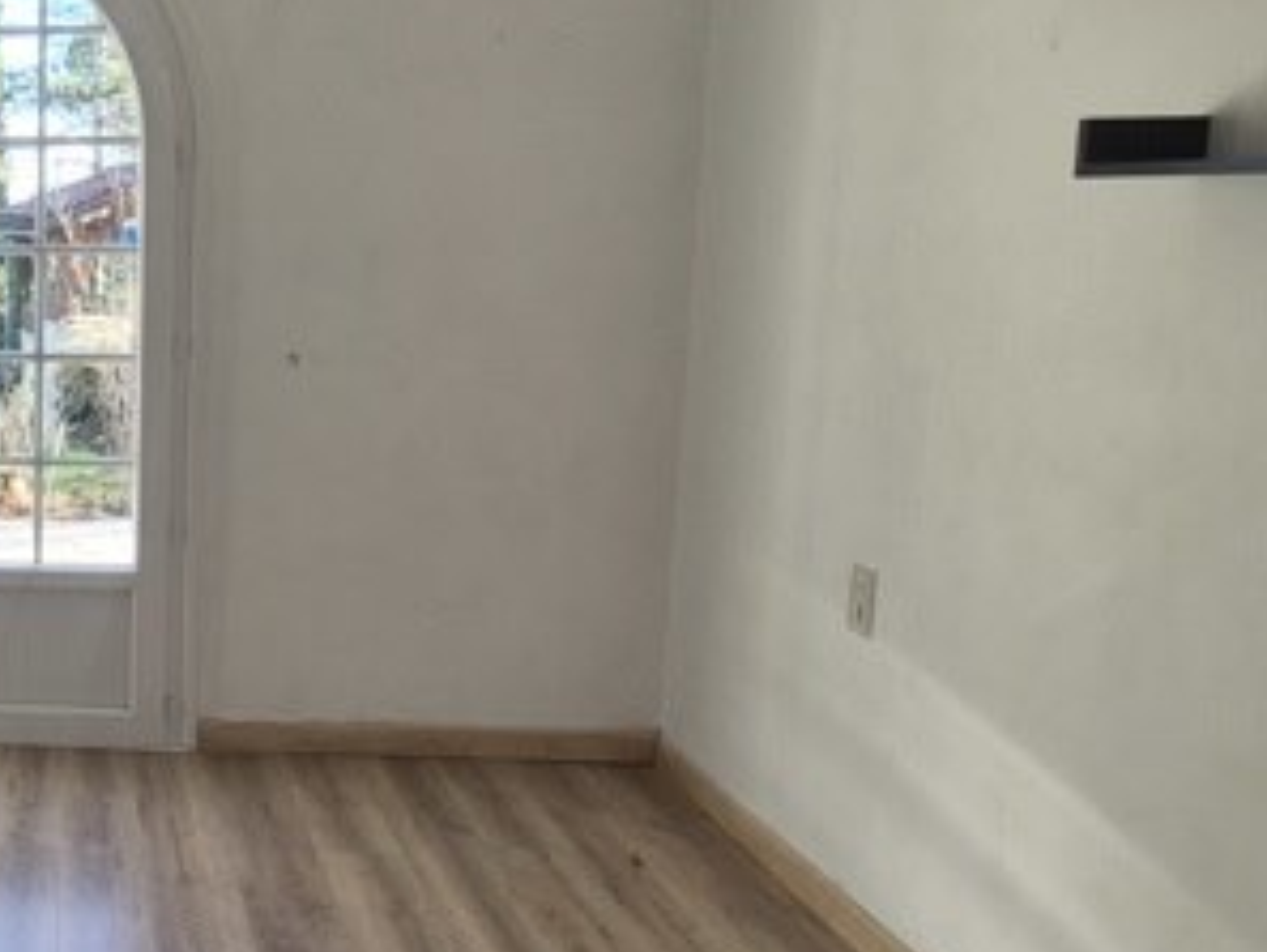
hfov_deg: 41.6
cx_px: -132
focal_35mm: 35
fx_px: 1282
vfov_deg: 40.6
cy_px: 410
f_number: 2.2
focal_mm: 2.2
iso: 64
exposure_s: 1/100
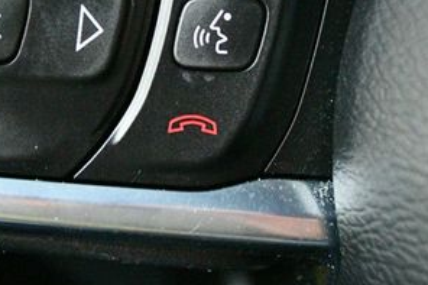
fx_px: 1105
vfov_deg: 14.5
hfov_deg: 21.8
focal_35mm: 93
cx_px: 143
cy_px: 26
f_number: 4.5
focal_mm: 29
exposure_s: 1/40
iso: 12800
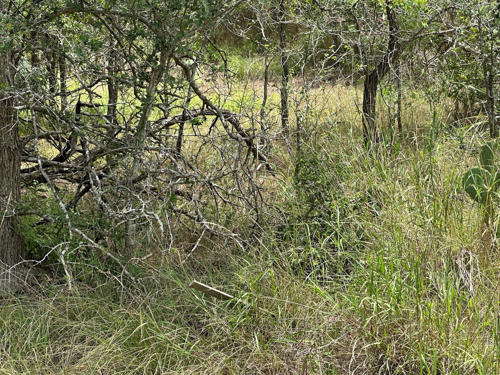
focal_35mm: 93
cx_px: 239
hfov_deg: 21.1
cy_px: 176
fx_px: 1343
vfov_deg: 15.9
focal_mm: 9
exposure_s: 1/274
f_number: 2.8
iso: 32
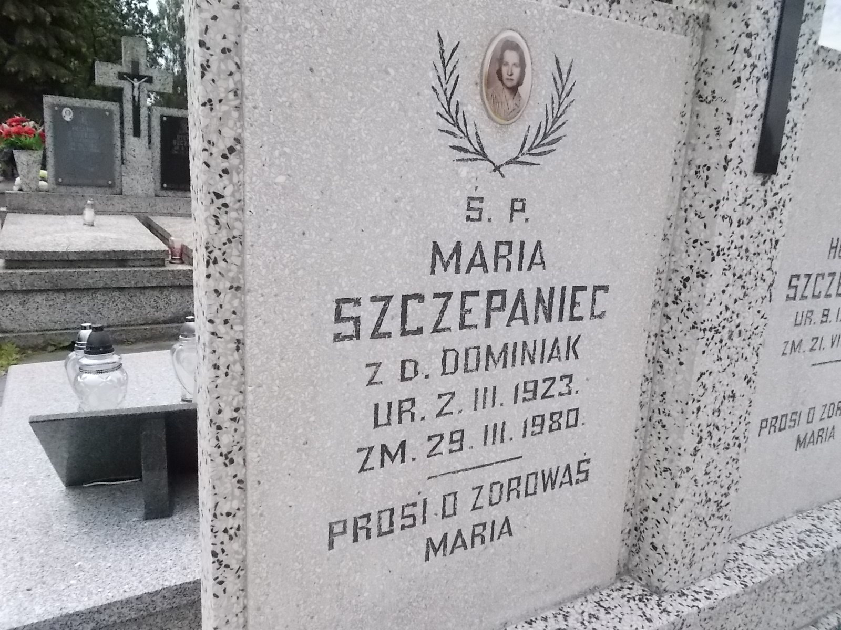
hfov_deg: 67.3
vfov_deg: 53.1
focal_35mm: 26
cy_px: 315
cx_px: 420
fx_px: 632
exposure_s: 1/640
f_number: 8
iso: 400
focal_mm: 4.6
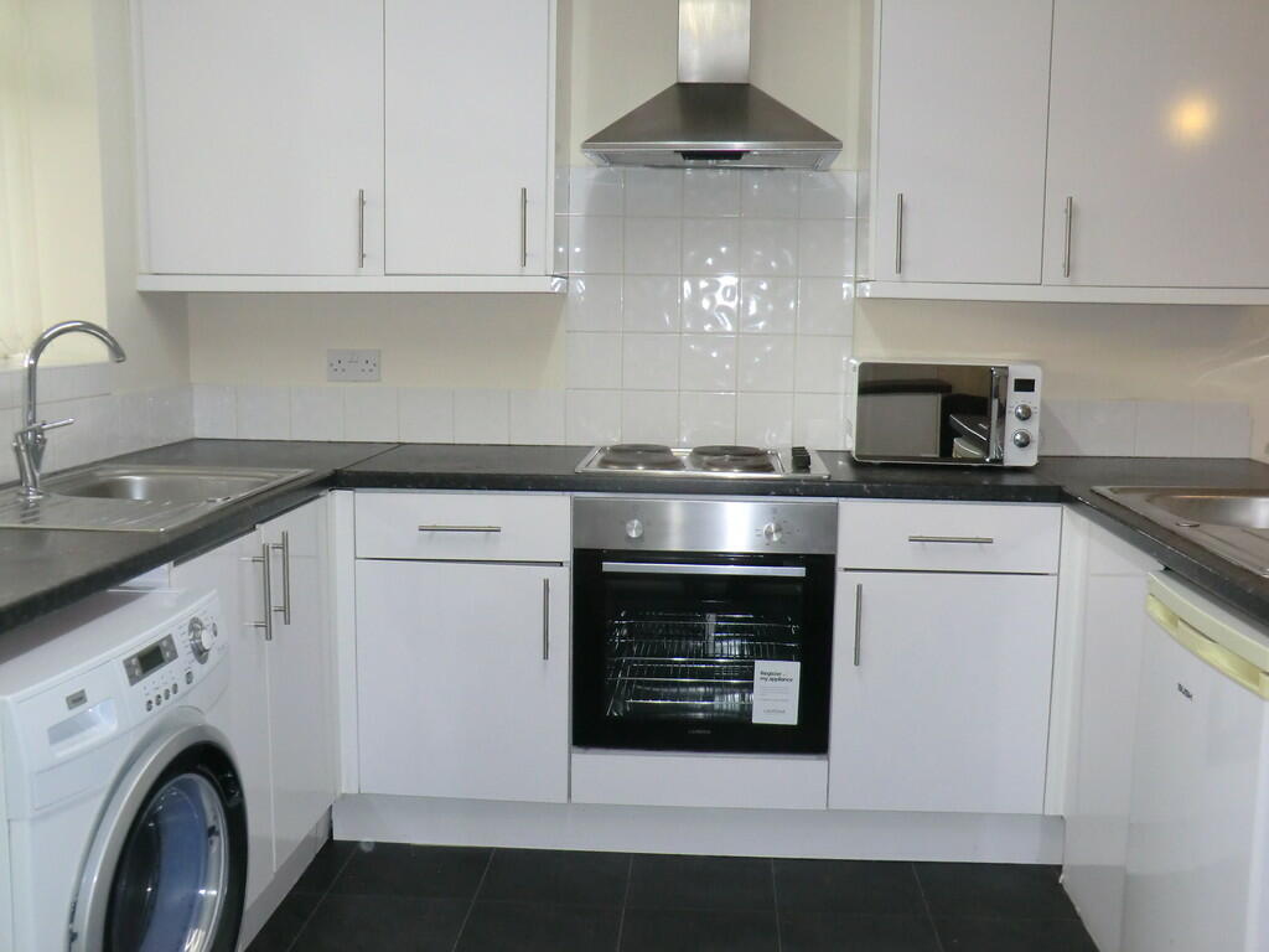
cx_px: 634
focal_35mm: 34
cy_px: 476
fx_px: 1246
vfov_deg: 41.8
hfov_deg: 54.0
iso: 400
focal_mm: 6.1
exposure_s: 1/60
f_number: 3.6
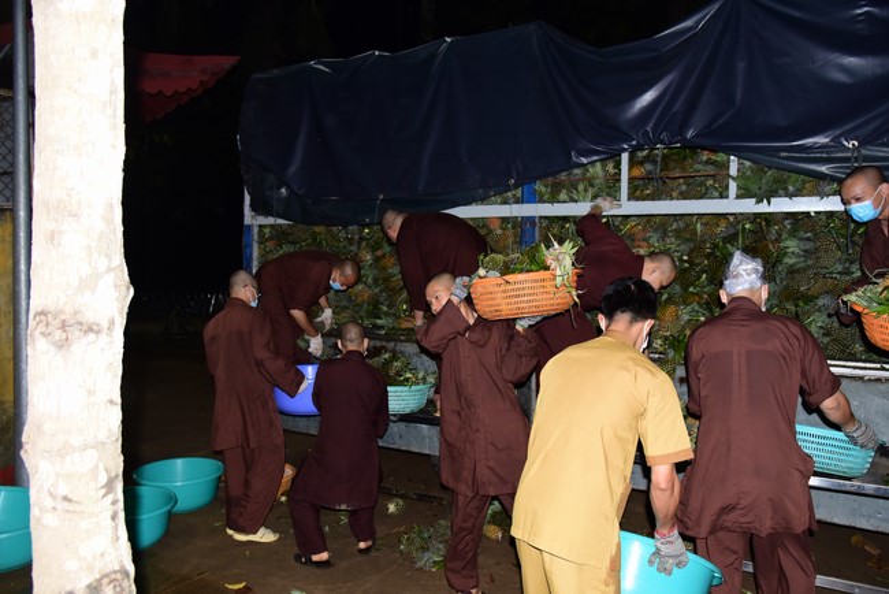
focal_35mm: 27
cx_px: 444
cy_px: 297
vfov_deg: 48.0
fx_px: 667
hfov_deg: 67.4
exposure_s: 1/160
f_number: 5.6
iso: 1250
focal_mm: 27
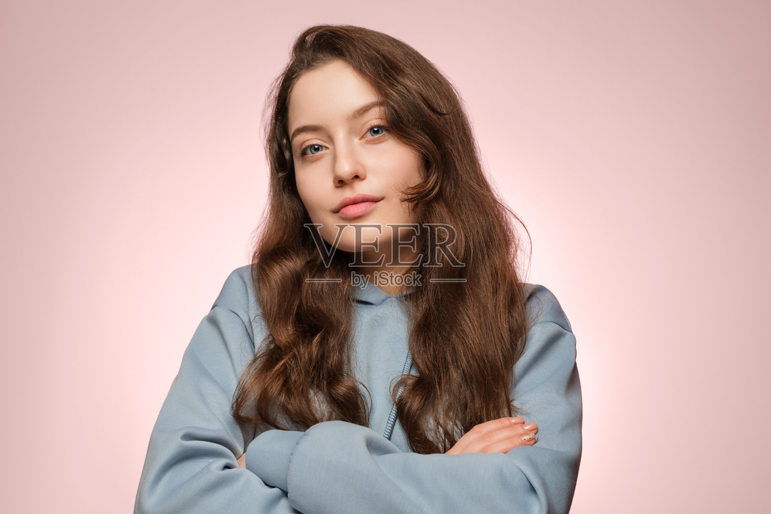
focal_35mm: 59
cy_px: 257
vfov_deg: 23.0
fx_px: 1264
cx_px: 386
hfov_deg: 33.9
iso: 160
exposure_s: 1/180
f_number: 5.6
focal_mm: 39
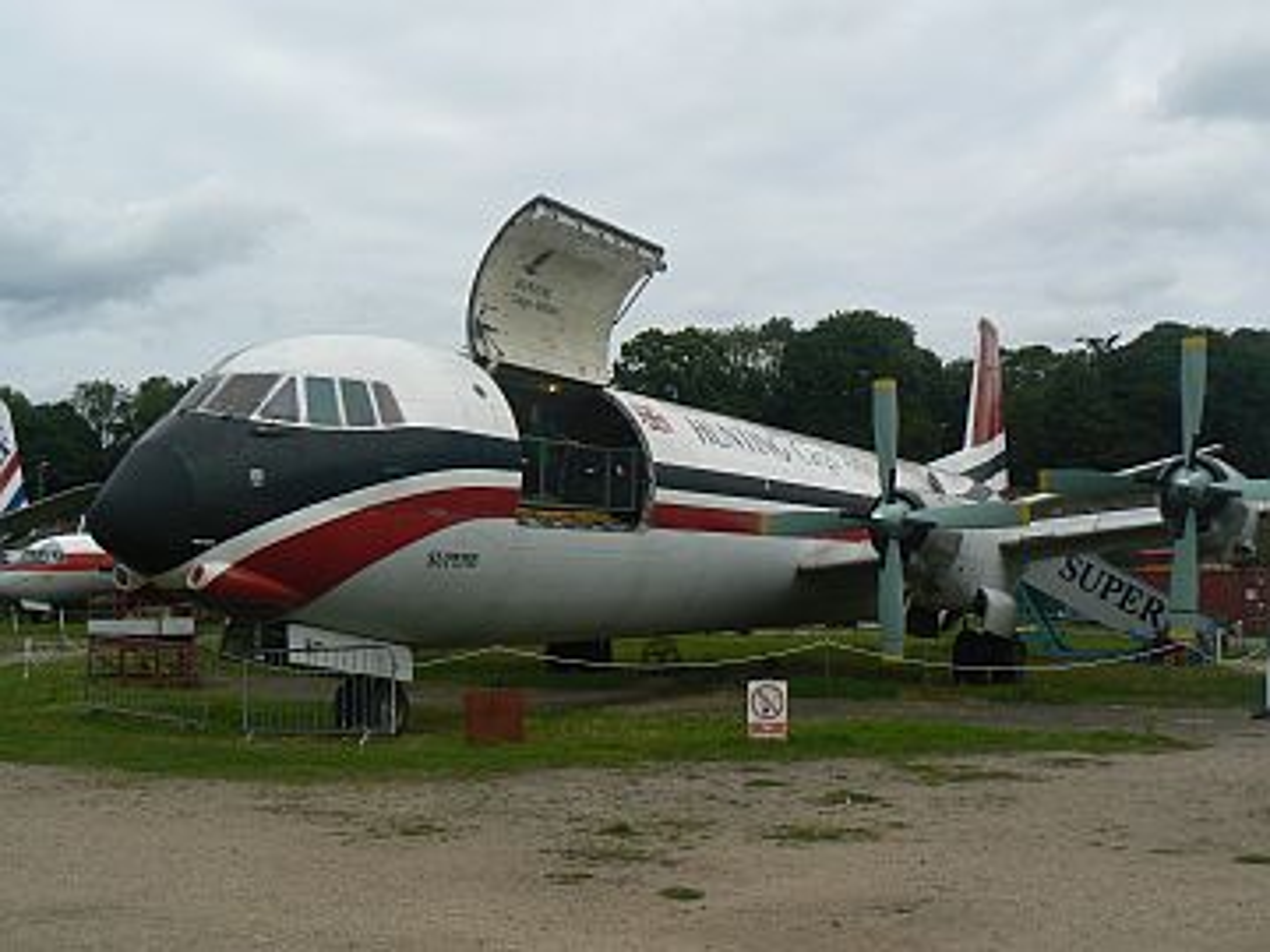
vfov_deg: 39.7
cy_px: 476
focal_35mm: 36
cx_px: 635
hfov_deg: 51.4
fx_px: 1321
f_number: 7.1
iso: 80
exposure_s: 1/400
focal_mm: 6
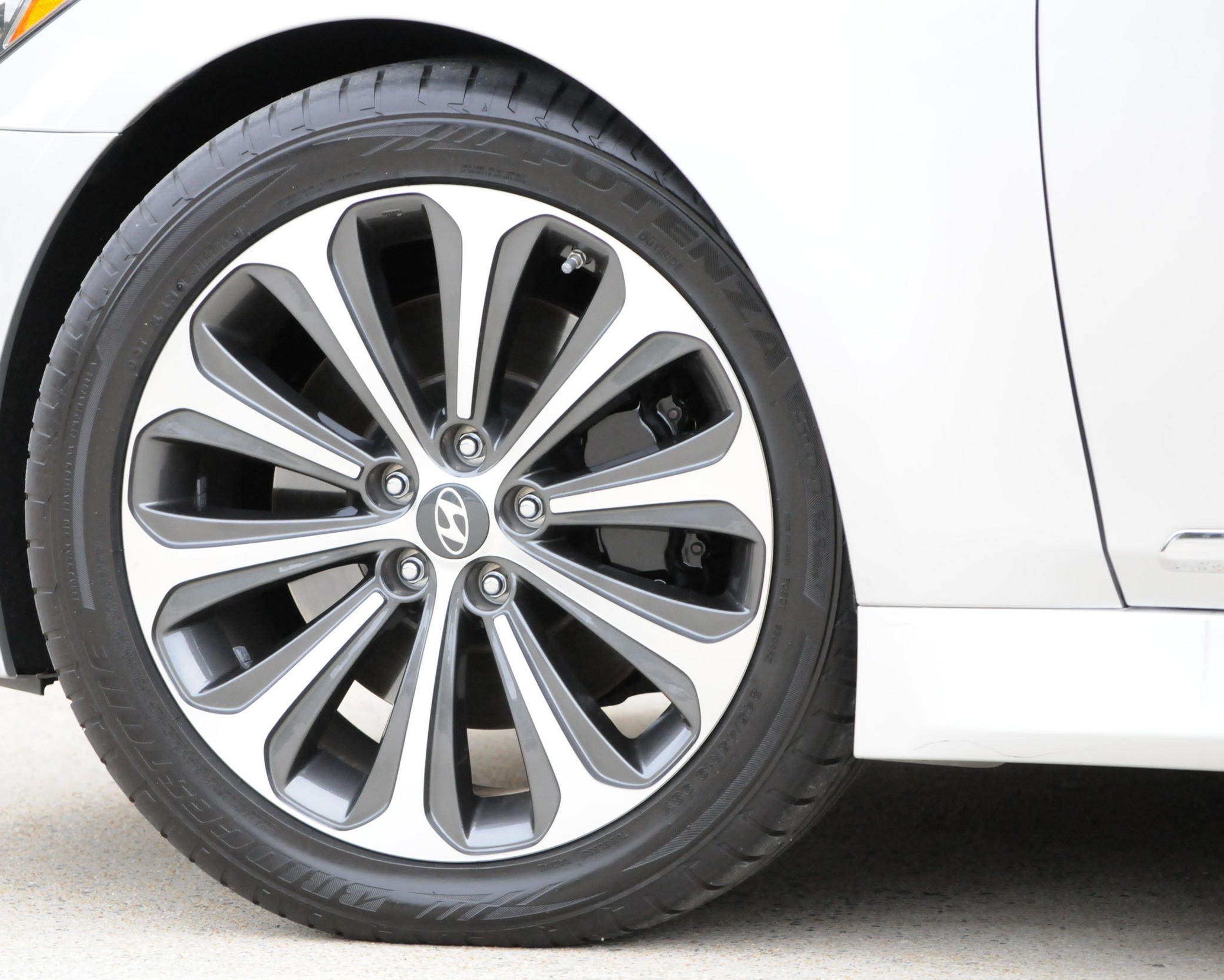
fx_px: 6469
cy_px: 490
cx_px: 521
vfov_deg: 8.7
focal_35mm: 179
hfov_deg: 10.8
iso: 2000
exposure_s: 1/250
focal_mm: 105
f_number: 8
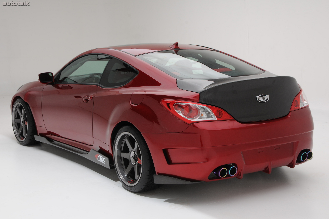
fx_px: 548
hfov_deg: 33.4
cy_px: 110
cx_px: 164
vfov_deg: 22.6
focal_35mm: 60
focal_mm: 40
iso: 200
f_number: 13
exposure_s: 1/160
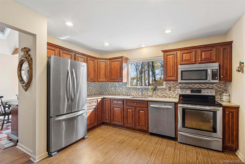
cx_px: 122
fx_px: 109
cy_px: 82
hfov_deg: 96.7
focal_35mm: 16
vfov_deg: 73.8
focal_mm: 16
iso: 800
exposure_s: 1/8
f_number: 14
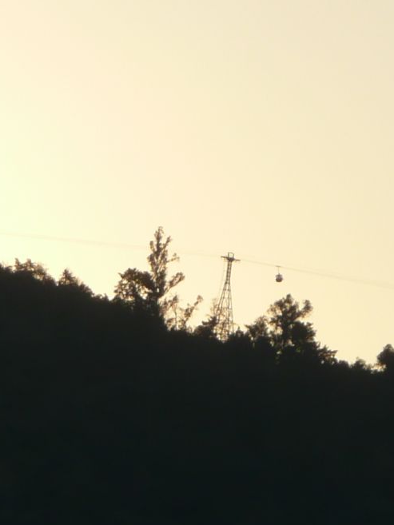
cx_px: 223
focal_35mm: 477
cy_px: 369
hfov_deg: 3.1
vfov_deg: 4.2
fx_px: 7237
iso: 100
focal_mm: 27.9
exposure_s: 1/500
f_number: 4.8
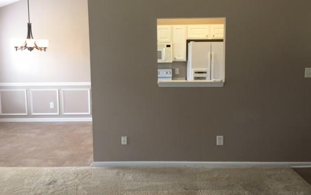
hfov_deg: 58.1
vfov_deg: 38.3
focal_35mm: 33
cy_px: 84
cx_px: 156
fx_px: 280
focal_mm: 4.15
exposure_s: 1/30
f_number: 2.2
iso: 80
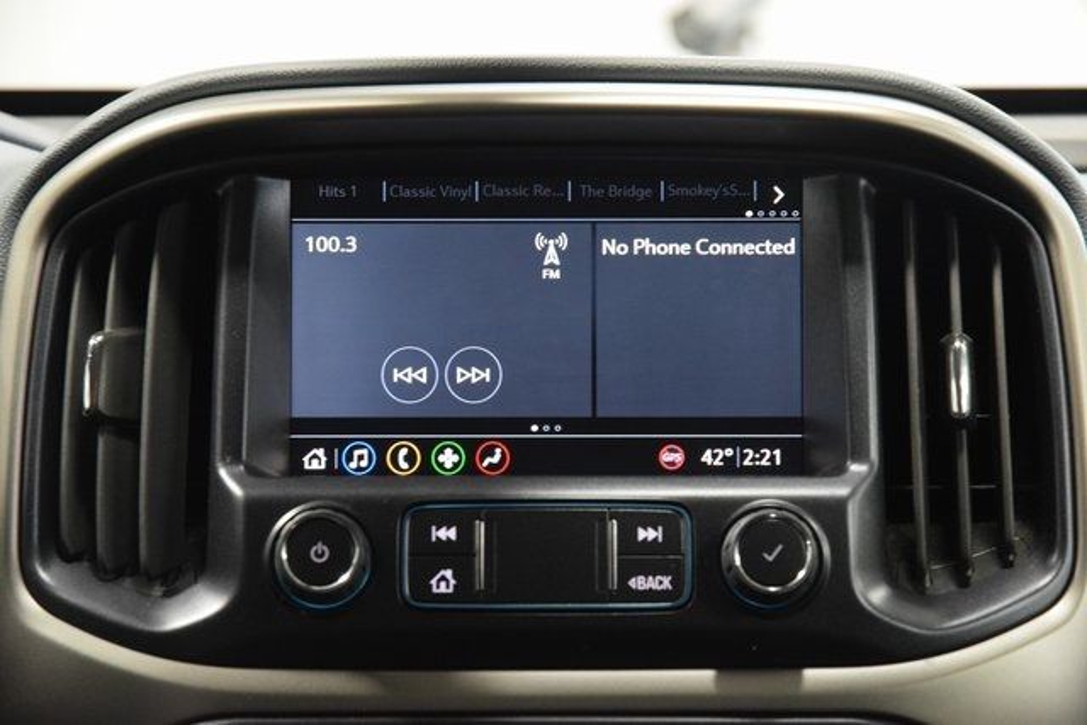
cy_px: 362
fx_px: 3171
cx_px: 544
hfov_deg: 19.5
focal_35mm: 105
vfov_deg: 13.0
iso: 3200
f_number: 4.5
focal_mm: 70
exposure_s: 1/30
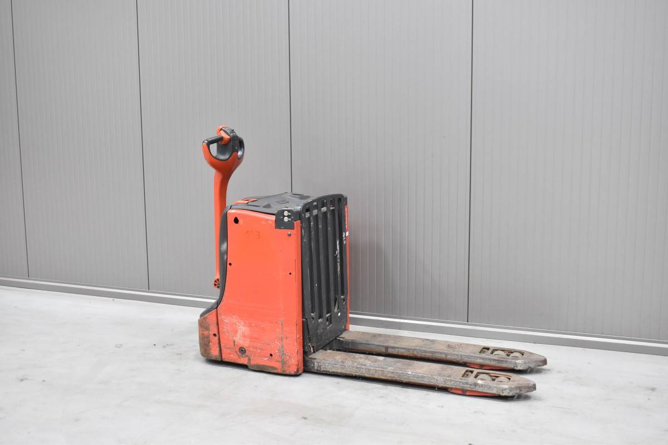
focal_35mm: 39
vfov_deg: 34.2
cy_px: 222
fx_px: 724
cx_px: 334
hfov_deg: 49.6
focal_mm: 26
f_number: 5
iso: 1600
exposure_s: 1/30
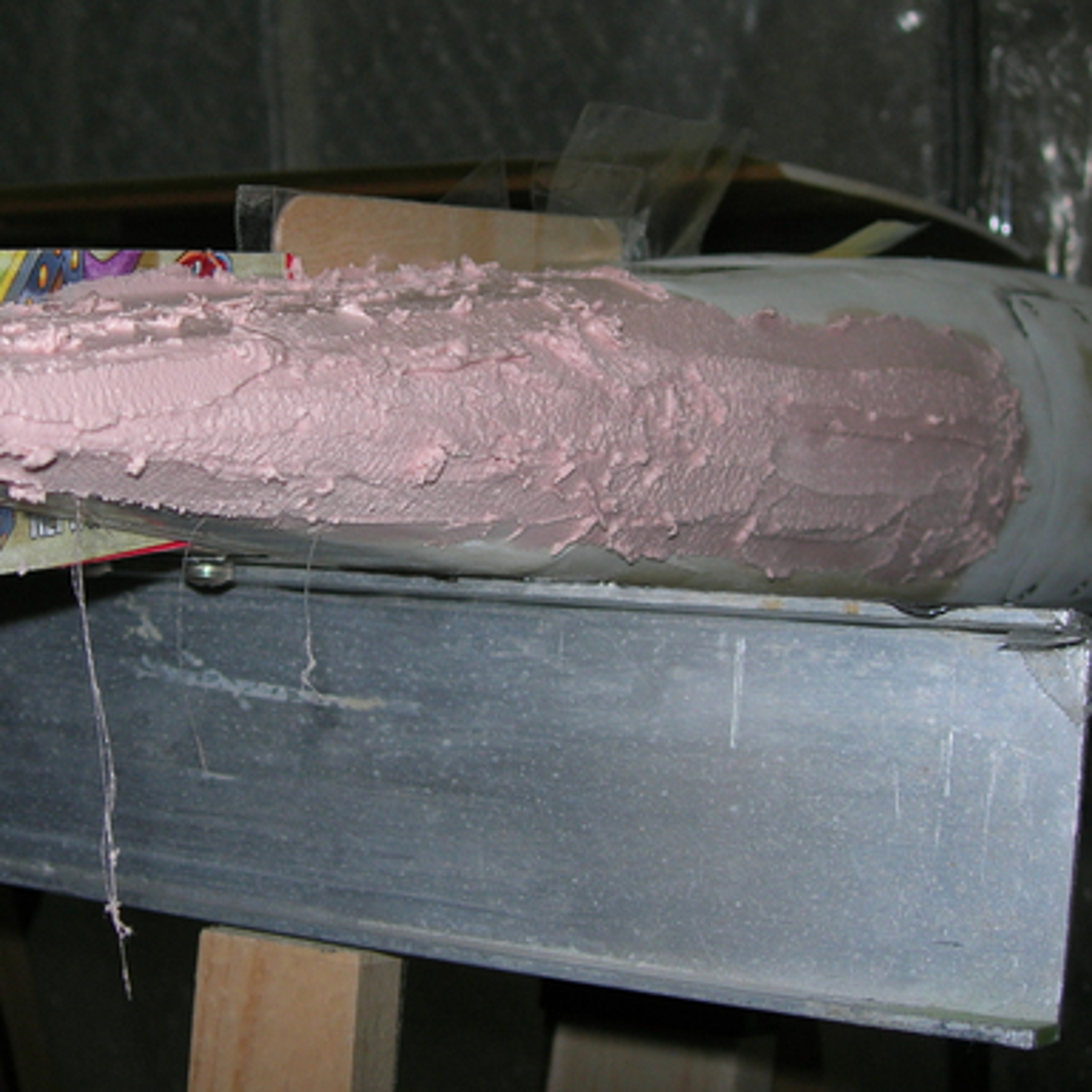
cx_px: 424
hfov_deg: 30.5
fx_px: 1999
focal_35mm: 56
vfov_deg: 30.5
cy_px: 469
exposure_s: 1/60.1
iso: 64
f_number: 2.8
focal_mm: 7.8
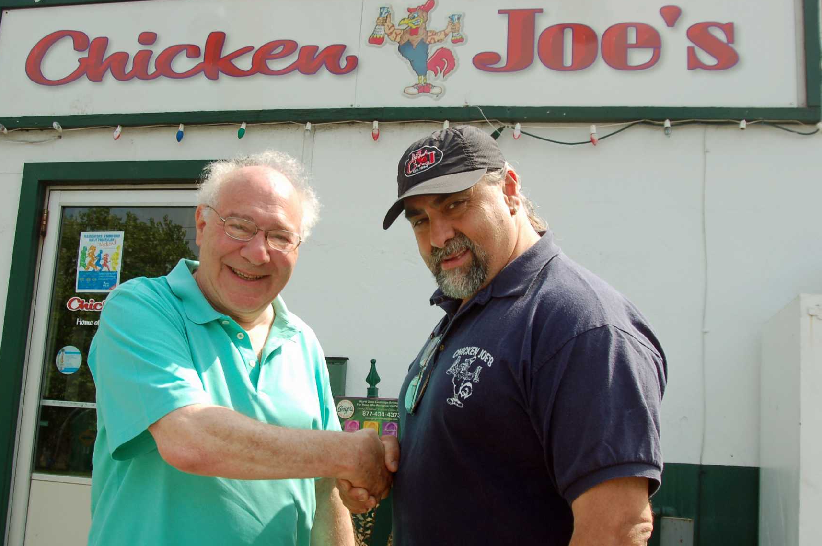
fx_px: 981
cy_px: 297
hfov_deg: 45.4
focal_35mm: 43
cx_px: 378
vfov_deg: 31.1
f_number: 7.1
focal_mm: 24
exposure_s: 1/200
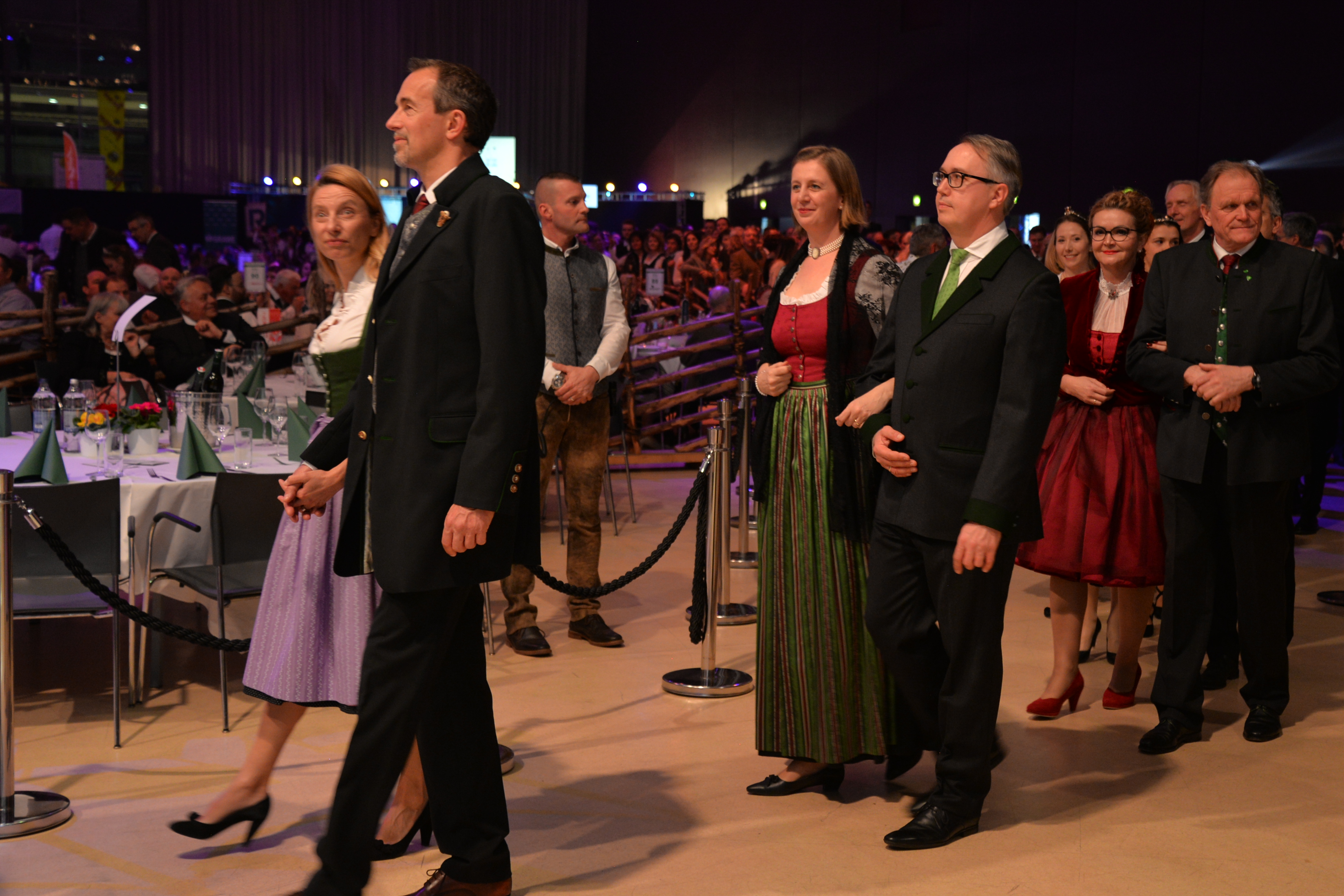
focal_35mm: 52
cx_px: 822
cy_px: 385
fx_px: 1941
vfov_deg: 26.0
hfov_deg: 38.0
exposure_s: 1/60
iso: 800
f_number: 4.2
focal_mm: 38
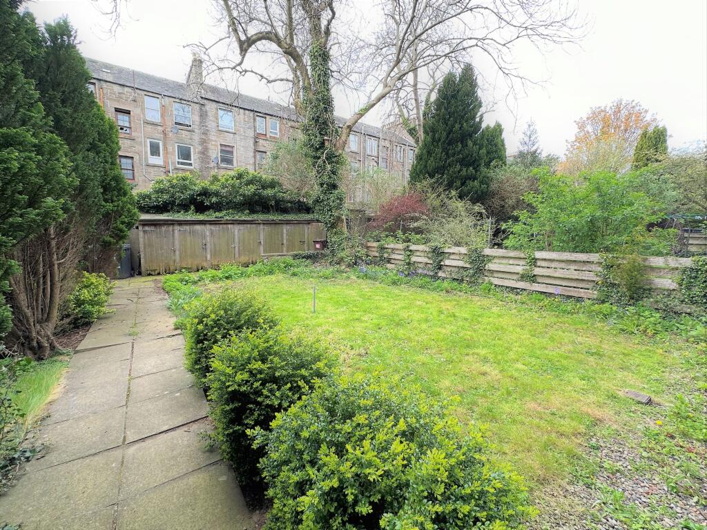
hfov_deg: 102.1
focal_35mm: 14
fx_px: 286
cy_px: 265
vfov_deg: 85.7
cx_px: 354
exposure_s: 1/184
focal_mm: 2.22
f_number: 2.2
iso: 40
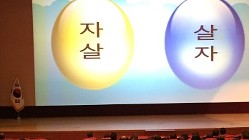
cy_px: 103
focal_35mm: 78
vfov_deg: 15.4
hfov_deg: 27.1
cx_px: 153
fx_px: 515
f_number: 2.2
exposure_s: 1/30
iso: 160
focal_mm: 4.15
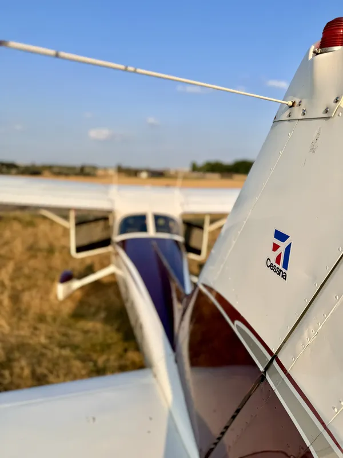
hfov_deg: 56.8
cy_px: 229
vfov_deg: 71.6
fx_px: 317
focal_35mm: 24
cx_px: 172
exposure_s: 1/3597
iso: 80
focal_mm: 6.76
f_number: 1.78
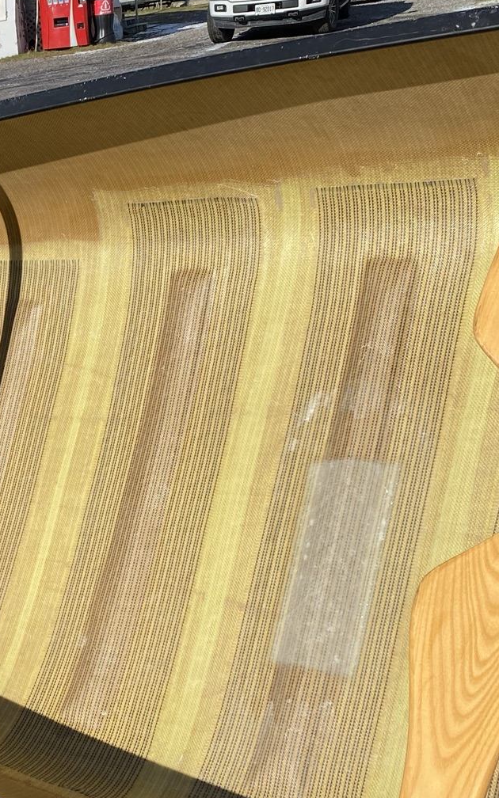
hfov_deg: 21.8
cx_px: -58
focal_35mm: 56
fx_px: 1219
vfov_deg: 36.2
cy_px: 444
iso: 32
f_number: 1.8
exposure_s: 1/3040
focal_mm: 4.25
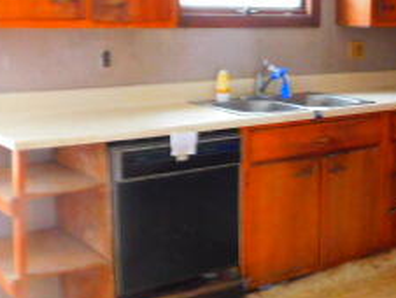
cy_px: 140
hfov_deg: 28.5
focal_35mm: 65
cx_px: 366
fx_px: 744
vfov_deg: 22.6
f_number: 3
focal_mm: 4
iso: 400
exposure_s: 1/8
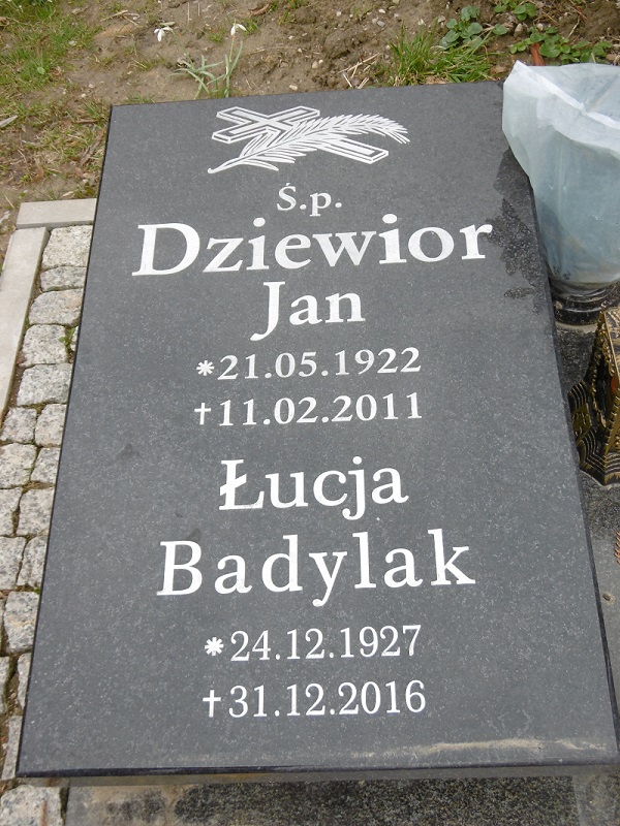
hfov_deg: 33.6
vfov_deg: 43.9
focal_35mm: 43
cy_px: 413
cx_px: 310
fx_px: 1027
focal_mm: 7.7
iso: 100
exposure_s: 1/160
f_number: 3.8
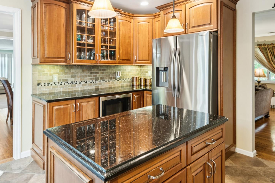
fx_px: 176
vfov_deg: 54.3
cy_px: 66
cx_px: 117
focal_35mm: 23
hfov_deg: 75.6
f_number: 9
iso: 160
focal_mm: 16
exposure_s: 1/2
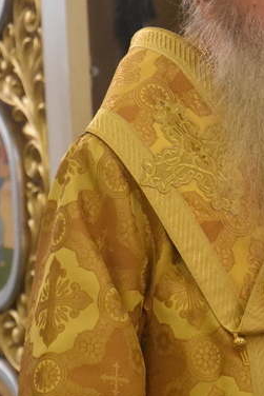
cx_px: 298
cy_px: 229
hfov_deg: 5.2
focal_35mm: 263
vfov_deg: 7.8
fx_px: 2890
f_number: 4
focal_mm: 66
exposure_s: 1/100
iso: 4500
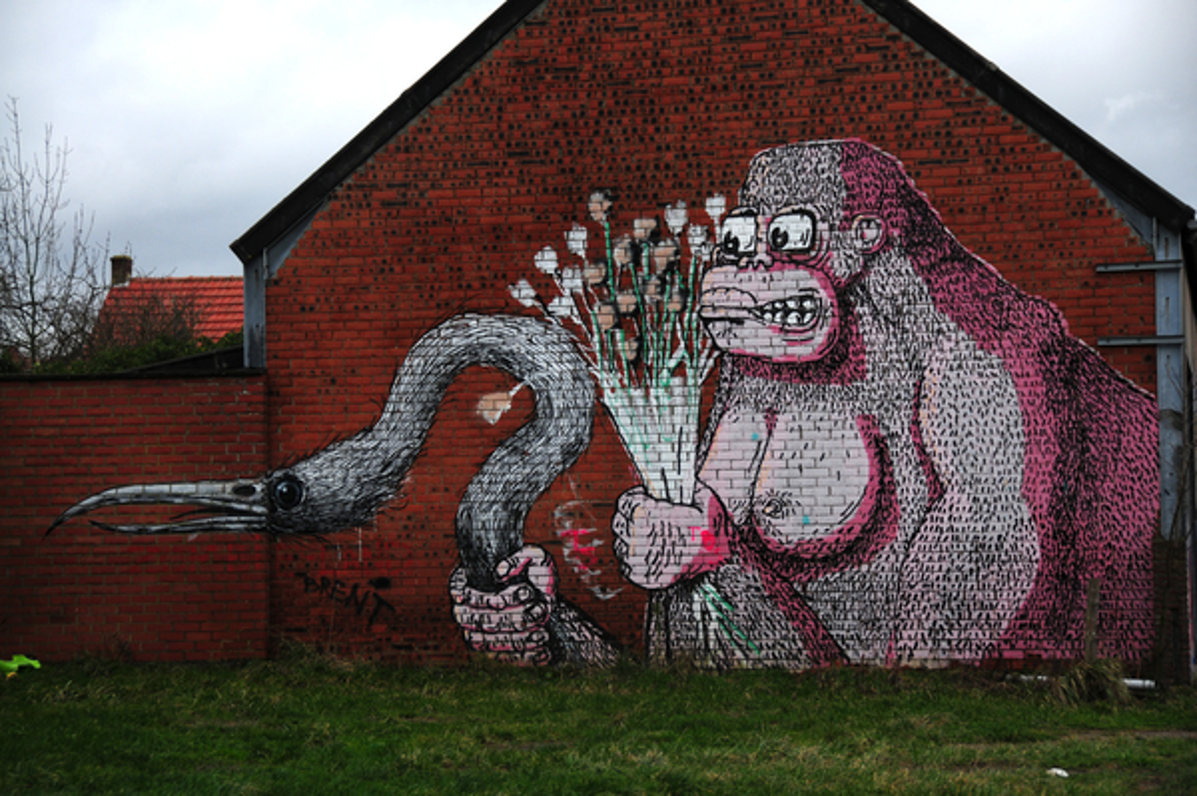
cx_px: 598
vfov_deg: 14.7
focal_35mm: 93
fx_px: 3090
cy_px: 398
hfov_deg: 21.9
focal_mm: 62
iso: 200
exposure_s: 1/80
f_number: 4.8
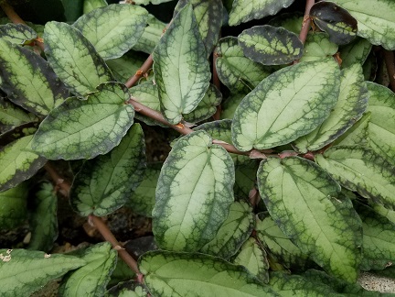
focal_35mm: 26
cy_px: 148
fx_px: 297
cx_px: 198
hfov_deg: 67.3
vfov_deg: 53.1
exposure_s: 1/60
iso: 160
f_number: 1.7
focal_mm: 4.2
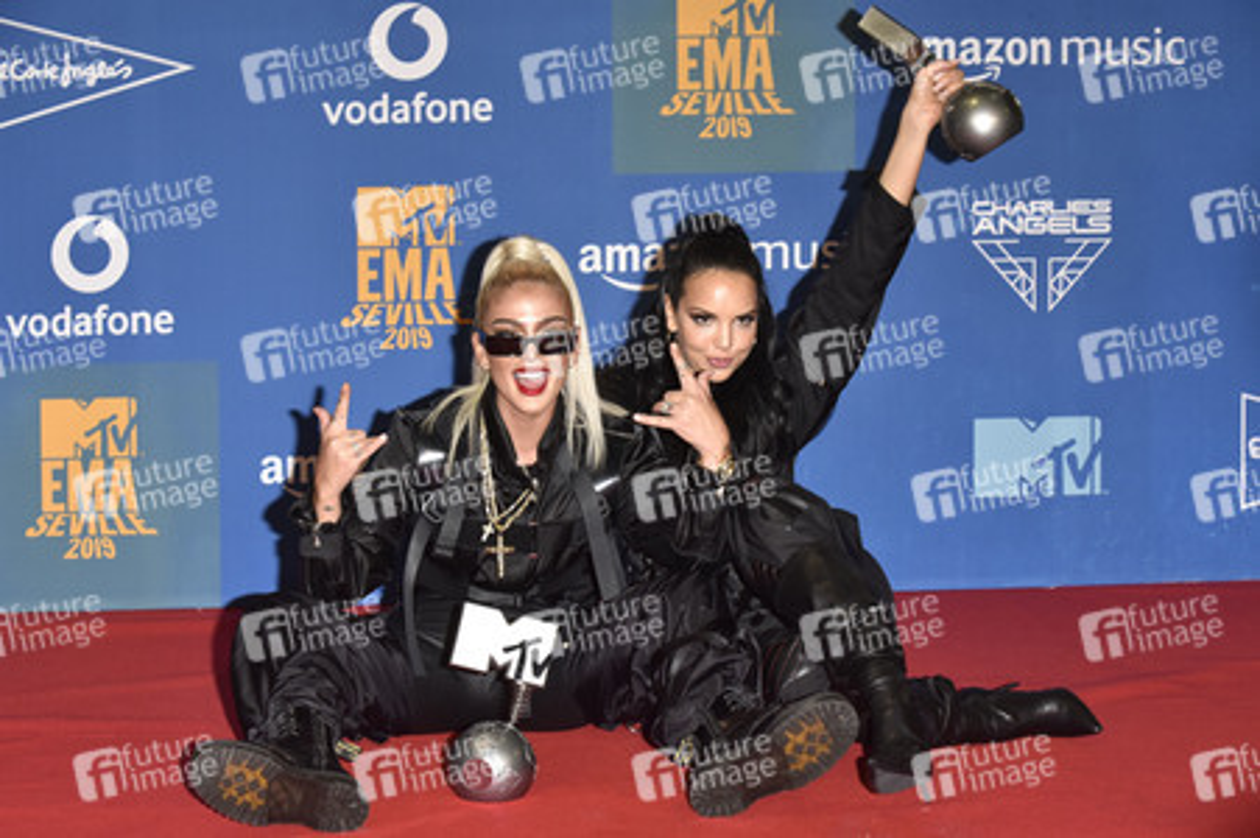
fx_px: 3008
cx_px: 630
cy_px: 419
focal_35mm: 86
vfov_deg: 15.9
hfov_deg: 23.7
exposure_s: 1/250
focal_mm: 86
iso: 1600
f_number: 6.3
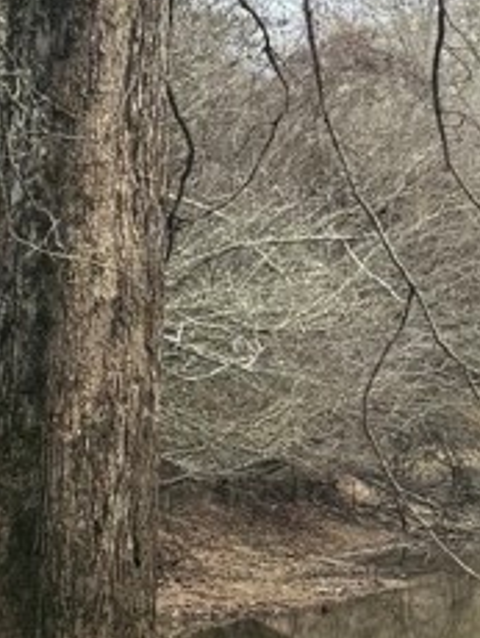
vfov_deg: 12.3
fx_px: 2953
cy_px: 222
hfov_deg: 9.1
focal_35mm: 160
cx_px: 685
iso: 100
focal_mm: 6.76
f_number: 1.78
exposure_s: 1/735
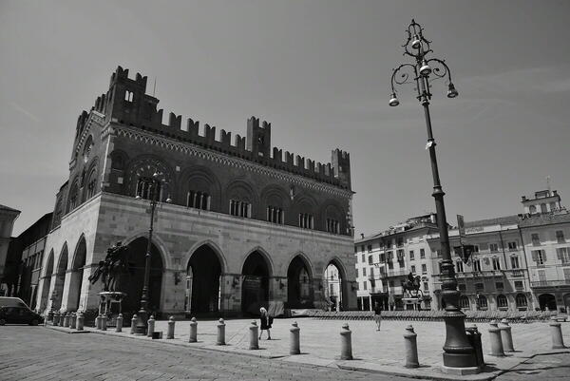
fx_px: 380
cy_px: 190
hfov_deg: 73.7
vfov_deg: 53.2
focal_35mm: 24
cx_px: 285
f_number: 14
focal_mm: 24
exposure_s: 1/250
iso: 160
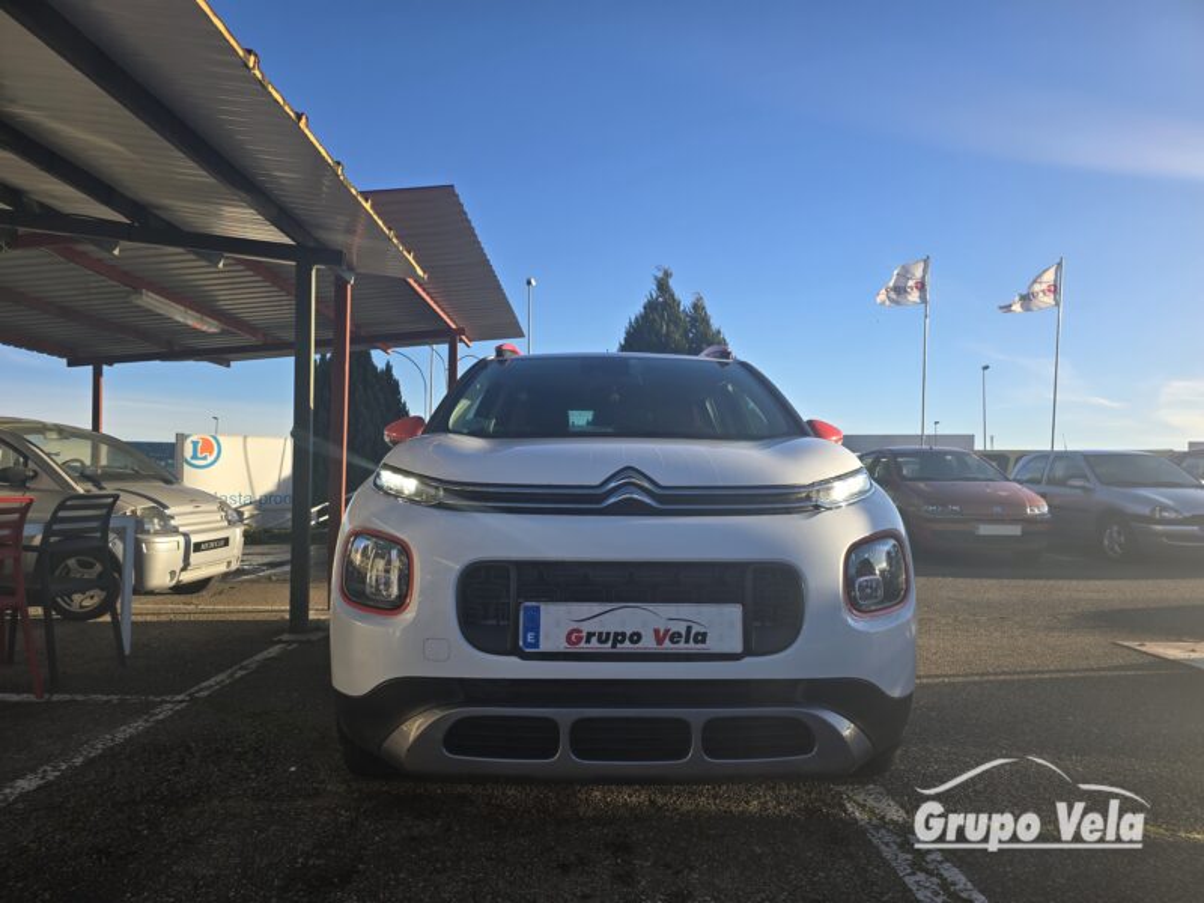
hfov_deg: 73.9
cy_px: 452
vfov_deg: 58.9
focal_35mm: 23
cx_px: 602
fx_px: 800
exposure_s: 1/338
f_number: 1.7
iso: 12
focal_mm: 6.3
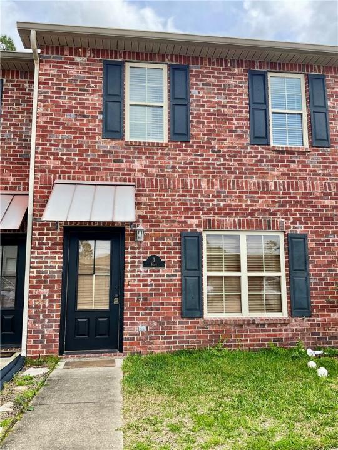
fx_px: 378
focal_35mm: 29
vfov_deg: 61.7
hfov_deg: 48.2
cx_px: 169
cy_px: 225
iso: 16
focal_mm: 3
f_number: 1.8
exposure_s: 1/666
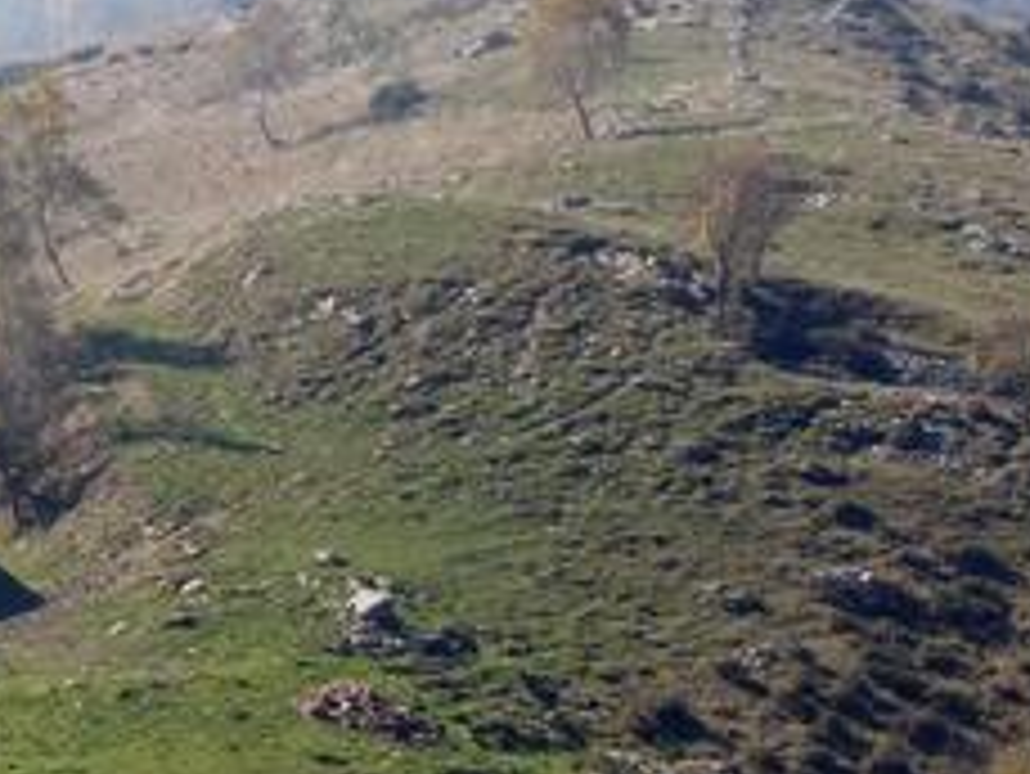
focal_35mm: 321
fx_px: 9556
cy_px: 356
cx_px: 441
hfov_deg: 6.2
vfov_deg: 4.6
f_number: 5.6
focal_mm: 20.6
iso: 80
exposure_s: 1/250
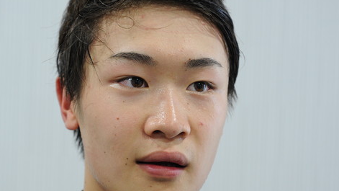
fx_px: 791
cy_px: 129
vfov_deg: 13.7
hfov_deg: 24.2
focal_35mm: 88
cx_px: 150
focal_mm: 55
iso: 1600
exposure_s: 1/60
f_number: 4
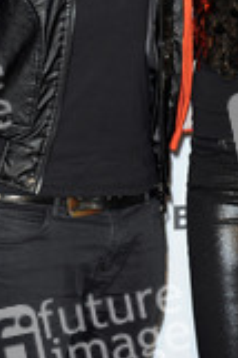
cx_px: 140
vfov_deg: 8.2
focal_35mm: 249
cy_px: 4
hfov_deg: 5.5
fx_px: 2474
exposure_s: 1/160
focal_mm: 100
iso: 640
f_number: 6.3
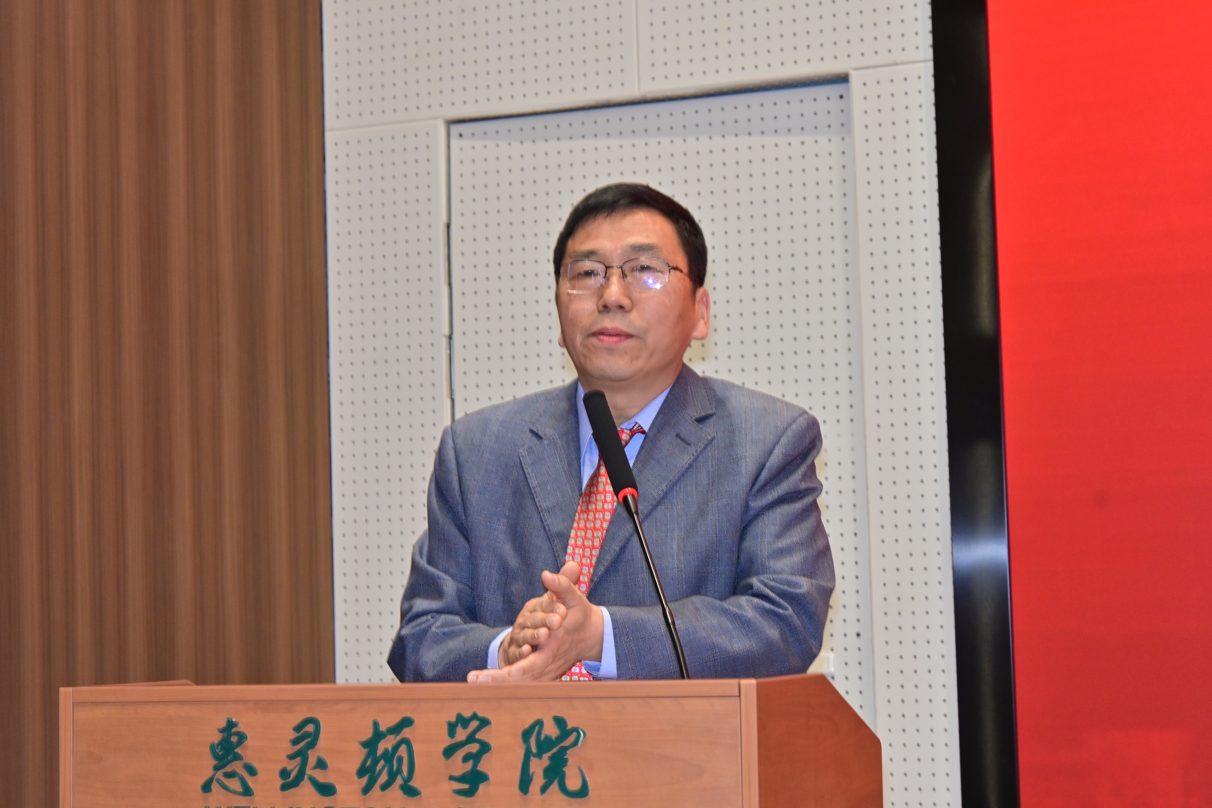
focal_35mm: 75
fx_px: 2525
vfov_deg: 18.2
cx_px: 606
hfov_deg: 27.0
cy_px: 404
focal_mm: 50
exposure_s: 1/60
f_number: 6.3
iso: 500
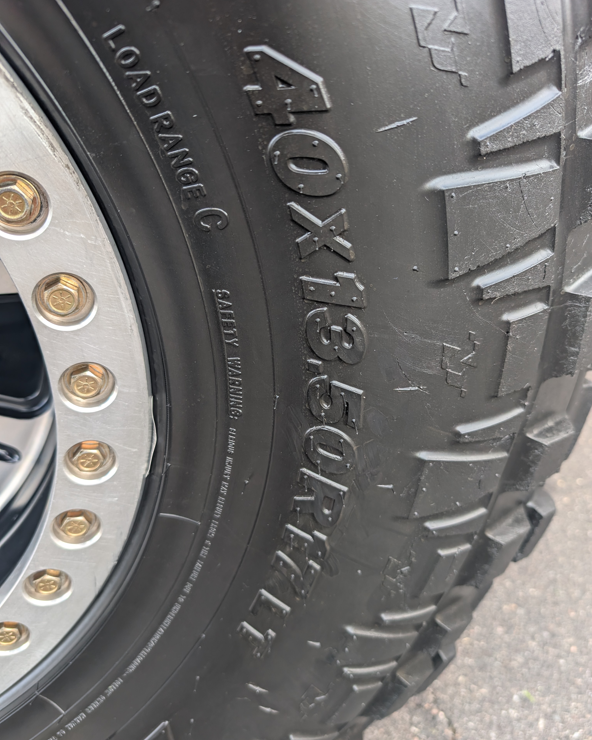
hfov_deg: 56.8
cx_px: 296
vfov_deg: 68.0
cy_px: 391
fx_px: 548
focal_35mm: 25
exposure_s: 1/113
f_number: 1.68
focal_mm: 6.9
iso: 138
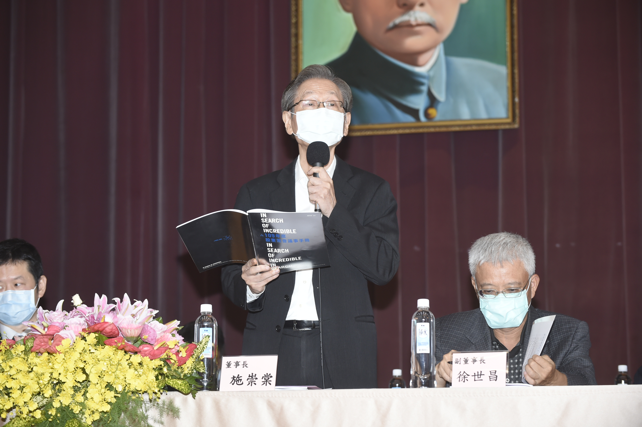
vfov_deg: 13.0
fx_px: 1871
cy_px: 214
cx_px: 321
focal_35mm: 105
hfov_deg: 19.5
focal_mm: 105
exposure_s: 1/125
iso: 1250
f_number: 5
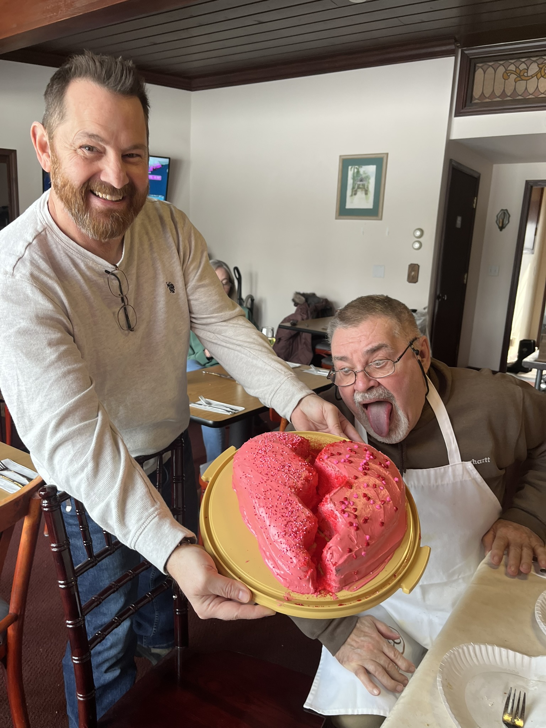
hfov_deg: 53.1
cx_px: 273
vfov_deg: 67.3
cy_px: 364
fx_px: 547
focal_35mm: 26
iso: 125
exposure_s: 1/120
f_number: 1.6
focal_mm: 5.1
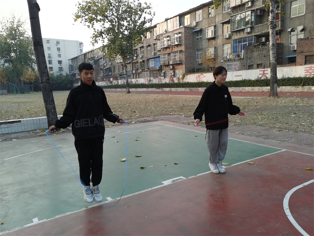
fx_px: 263
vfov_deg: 48.2
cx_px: 157
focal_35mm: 29
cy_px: 118
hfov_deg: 61.7
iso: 50
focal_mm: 5.58
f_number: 1.8
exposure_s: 1/280
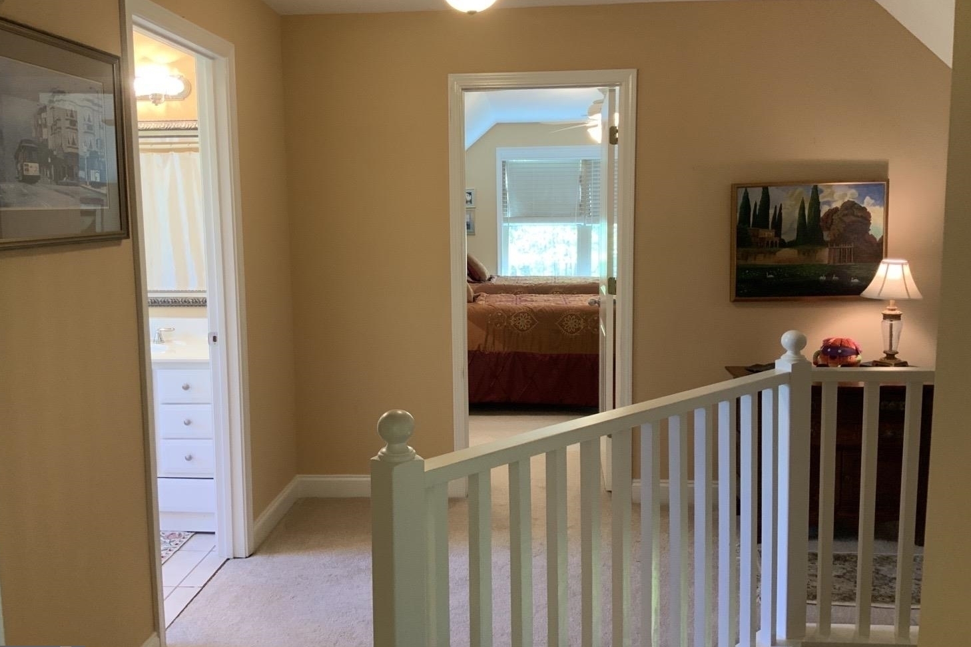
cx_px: 473
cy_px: 309
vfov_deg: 42.3
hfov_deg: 60.3
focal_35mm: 31
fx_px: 836
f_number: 1.8
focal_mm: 3
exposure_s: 1/60
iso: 125
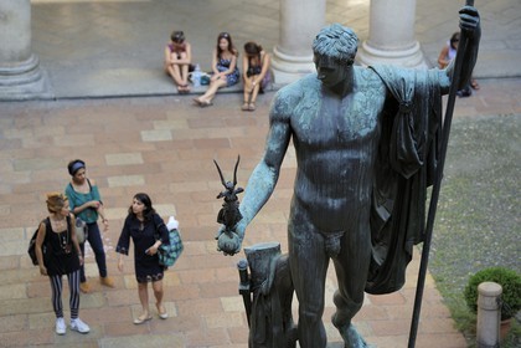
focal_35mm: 140
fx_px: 2026
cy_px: 174
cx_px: 260
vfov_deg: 9.8
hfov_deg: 14.7
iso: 200
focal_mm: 140
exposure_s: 1/320
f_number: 4
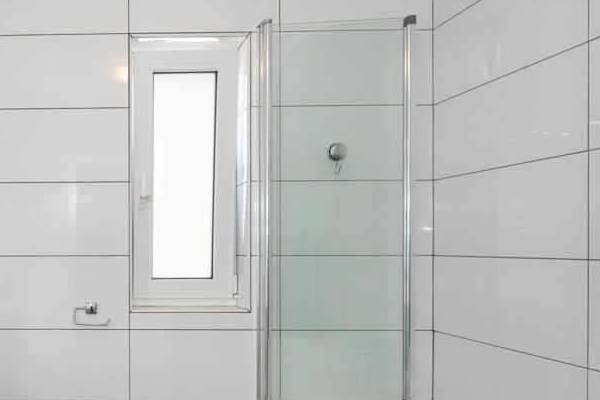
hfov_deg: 57.6
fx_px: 467
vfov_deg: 46.1
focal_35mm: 28
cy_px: 243
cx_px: 76
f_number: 7.1
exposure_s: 1/80
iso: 800
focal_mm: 14
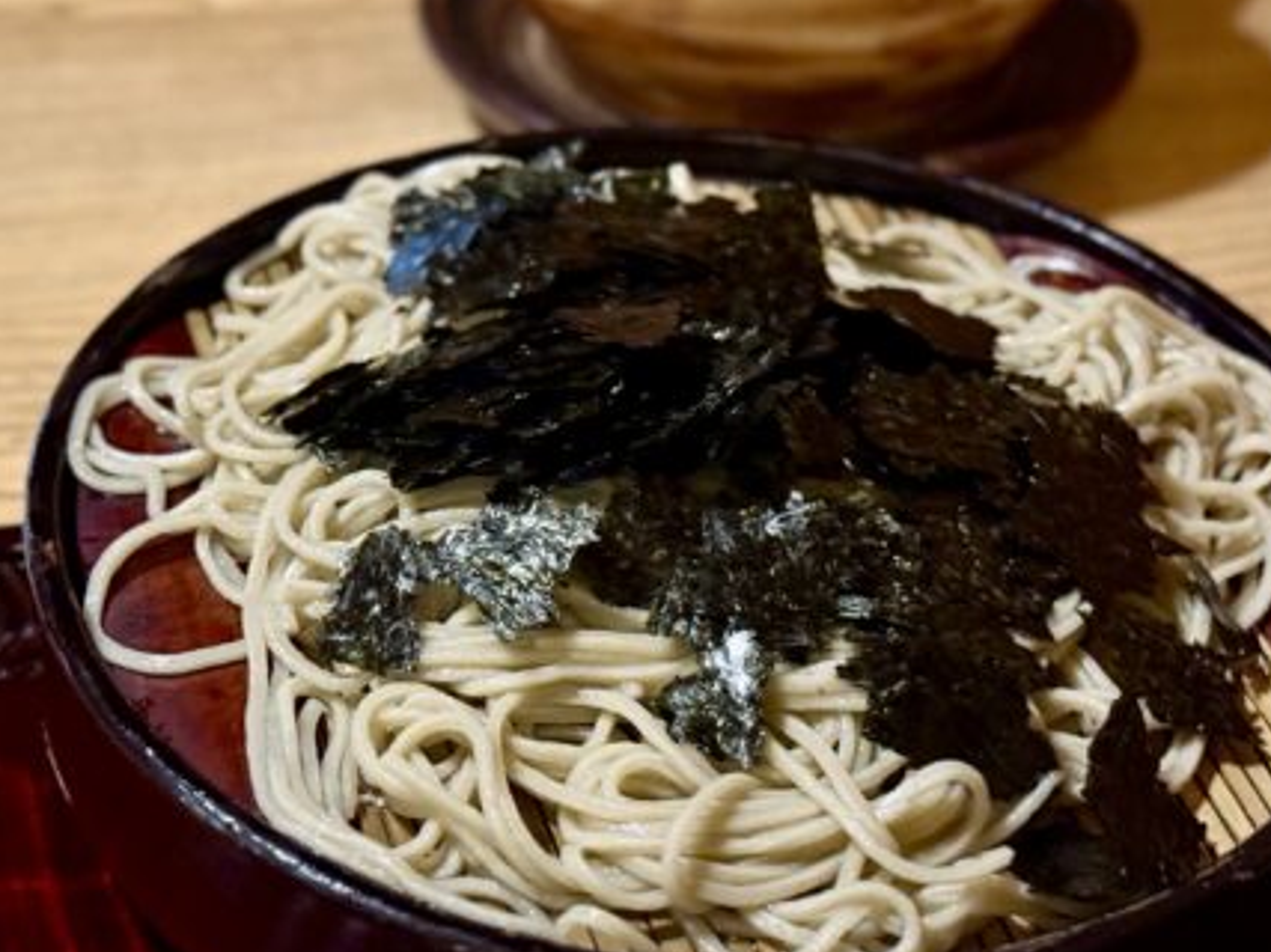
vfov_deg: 27.0
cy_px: 521
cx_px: 649
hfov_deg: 35.6
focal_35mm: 54
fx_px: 1982
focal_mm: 6.76
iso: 640
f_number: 1.78
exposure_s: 1/25
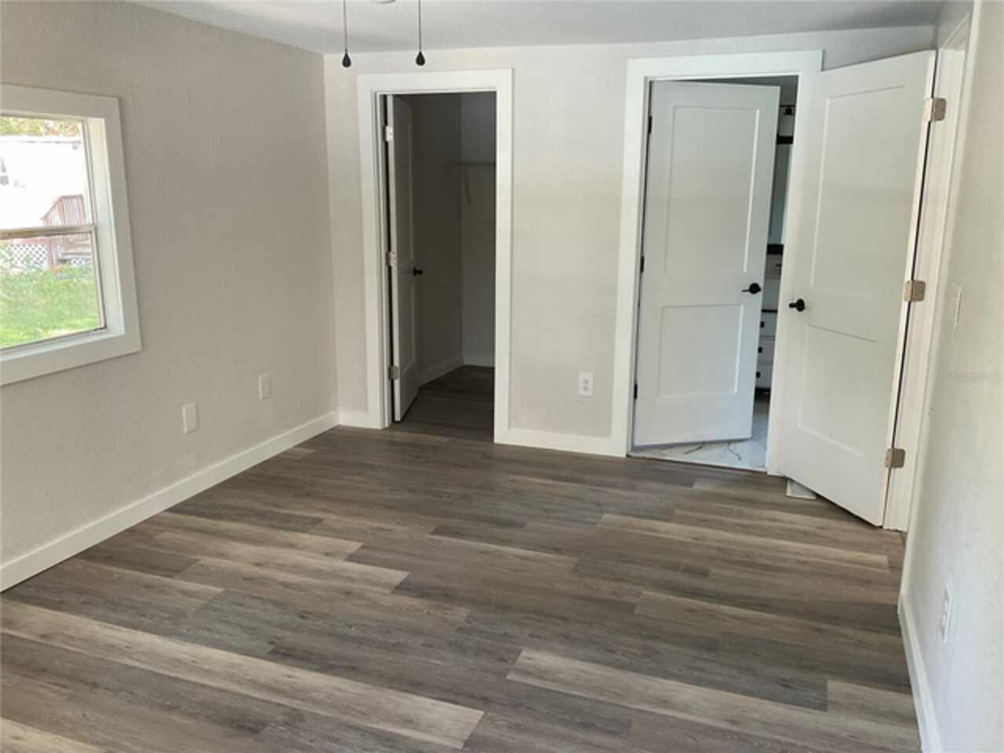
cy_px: 376
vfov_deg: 48.2
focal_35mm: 29
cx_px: 502
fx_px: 841
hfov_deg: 61.7
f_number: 1.8
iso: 100
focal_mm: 3
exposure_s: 1/60
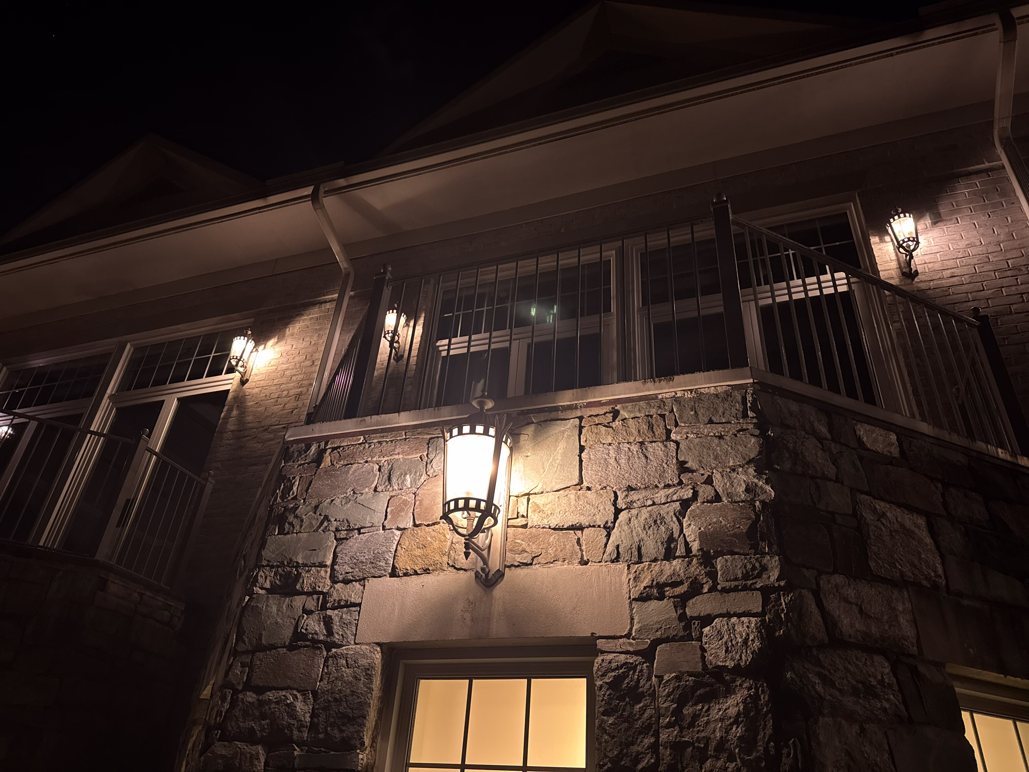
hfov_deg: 71.6
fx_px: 713
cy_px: 386
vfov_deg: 56.8
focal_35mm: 24
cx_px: 514
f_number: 1.78
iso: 1600
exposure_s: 1/24
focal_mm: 6.76
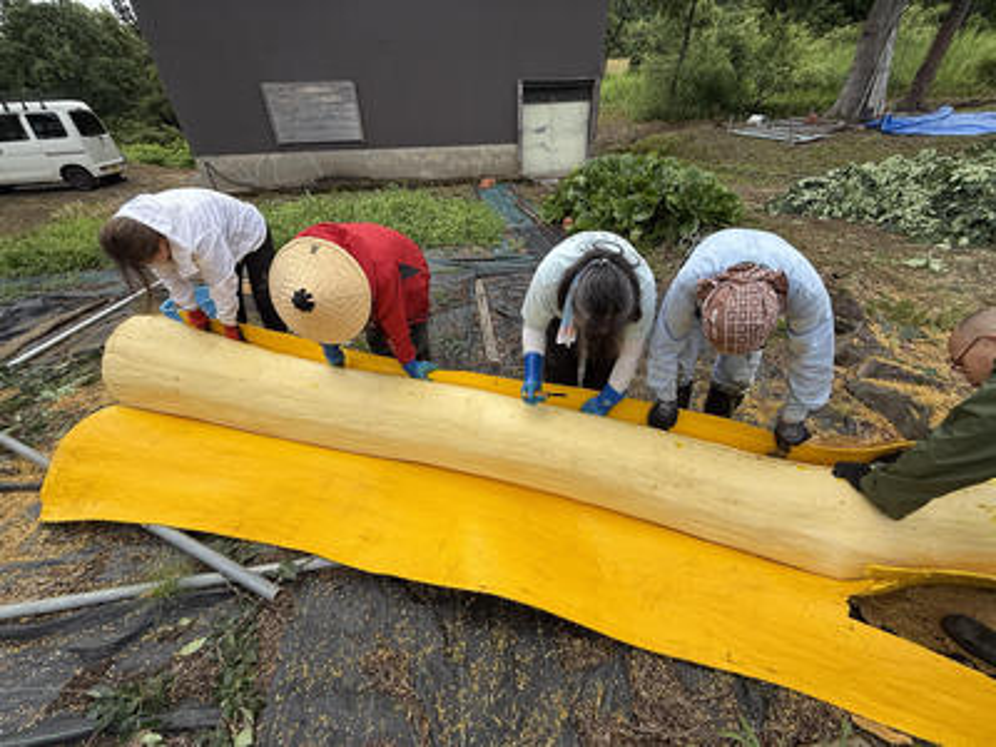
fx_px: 403
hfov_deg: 102.1
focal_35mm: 14
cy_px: 374
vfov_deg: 85.7
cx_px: 498
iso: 50
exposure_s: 1/1339
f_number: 2.2
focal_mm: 2.22
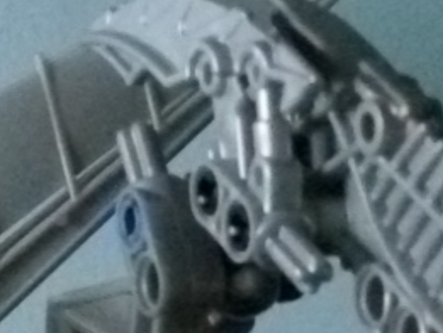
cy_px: 547
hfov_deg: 10.1
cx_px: -238
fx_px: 2433
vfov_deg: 7.6
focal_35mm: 190
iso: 800
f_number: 2.8
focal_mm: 6.2
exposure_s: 1/60
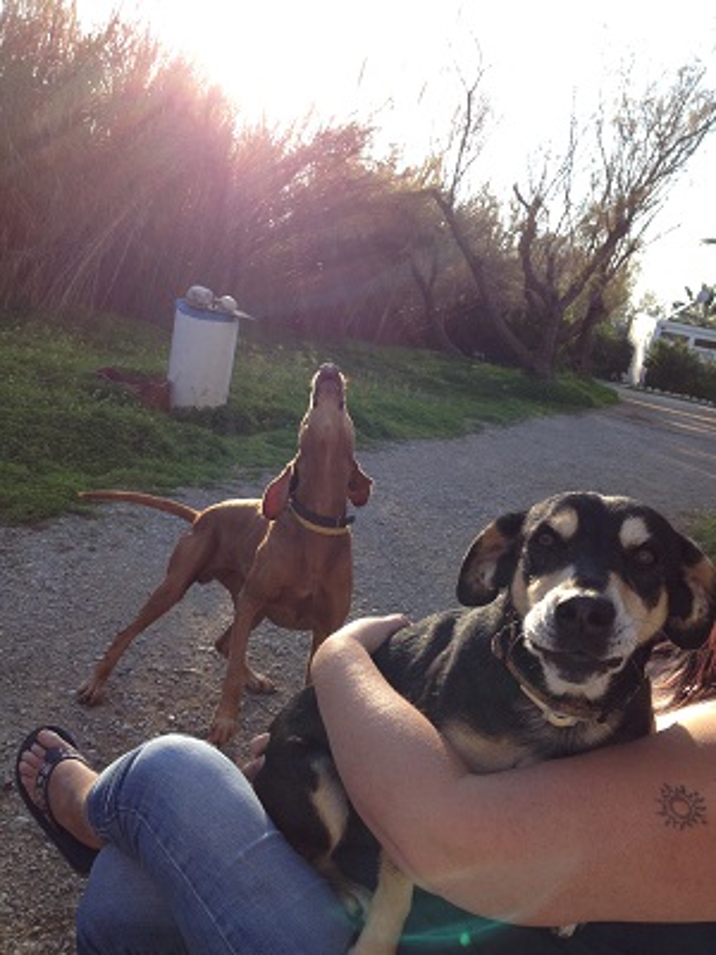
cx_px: 358
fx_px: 965
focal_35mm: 35
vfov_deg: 52.6
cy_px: 478
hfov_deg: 40.7
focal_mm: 4.28
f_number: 2.4
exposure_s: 1/468
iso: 50
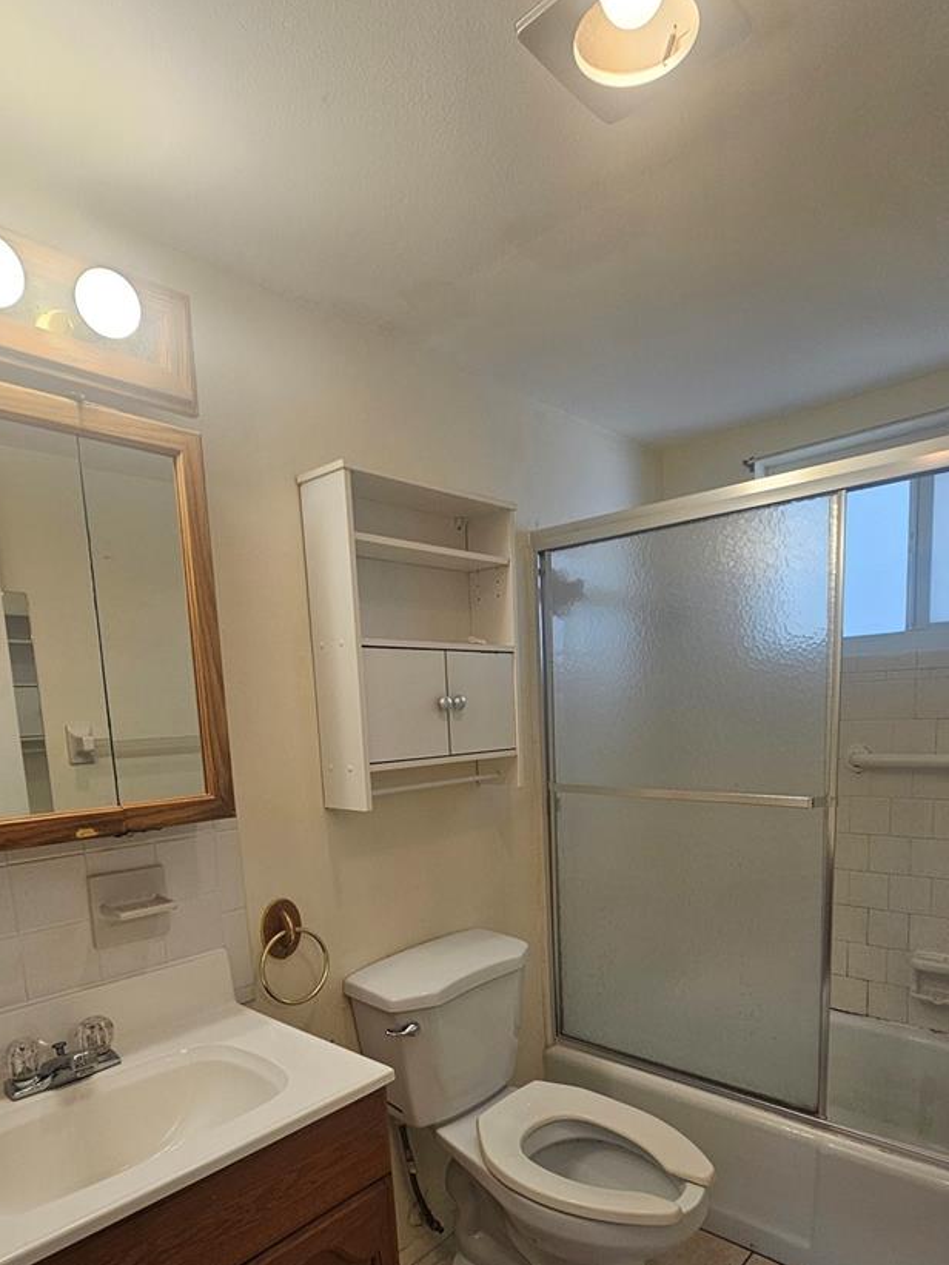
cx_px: 521
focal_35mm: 19
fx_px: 694
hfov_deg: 68.5
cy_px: 820
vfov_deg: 82.4
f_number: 2.2
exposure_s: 1/60
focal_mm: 2.2
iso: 80
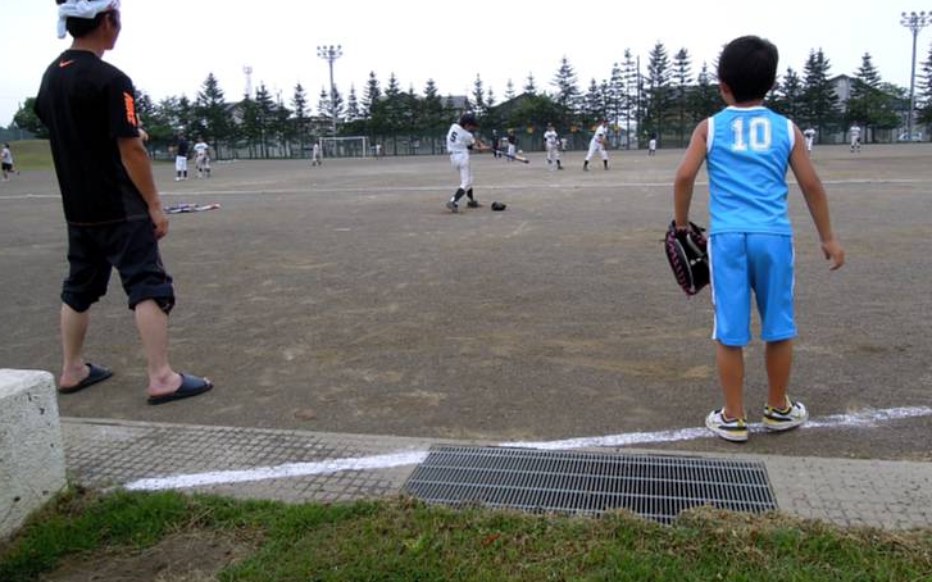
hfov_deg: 66.4
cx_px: 501
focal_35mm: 28
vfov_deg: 44.3
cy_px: 237
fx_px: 711
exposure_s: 1/1250
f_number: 3.5
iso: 160
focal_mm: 4.3
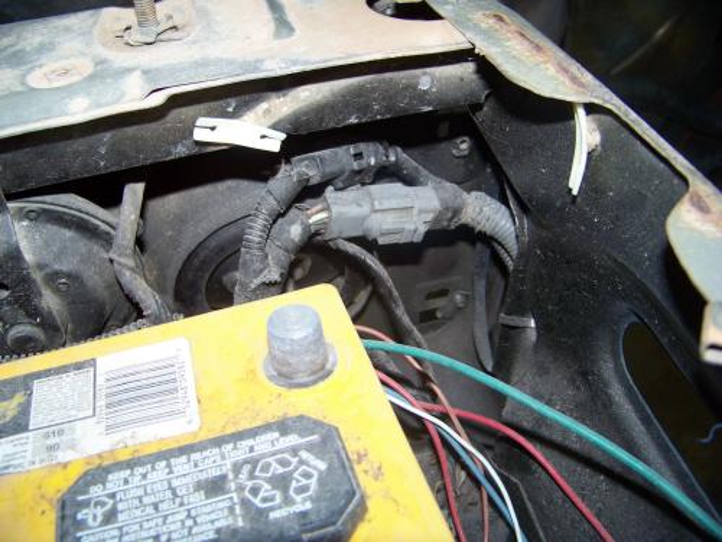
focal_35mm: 36
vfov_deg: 39.7
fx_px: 751
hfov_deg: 51.4
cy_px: 271
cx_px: 361
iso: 62
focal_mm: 5.85
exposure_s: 1/30
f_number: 2.8
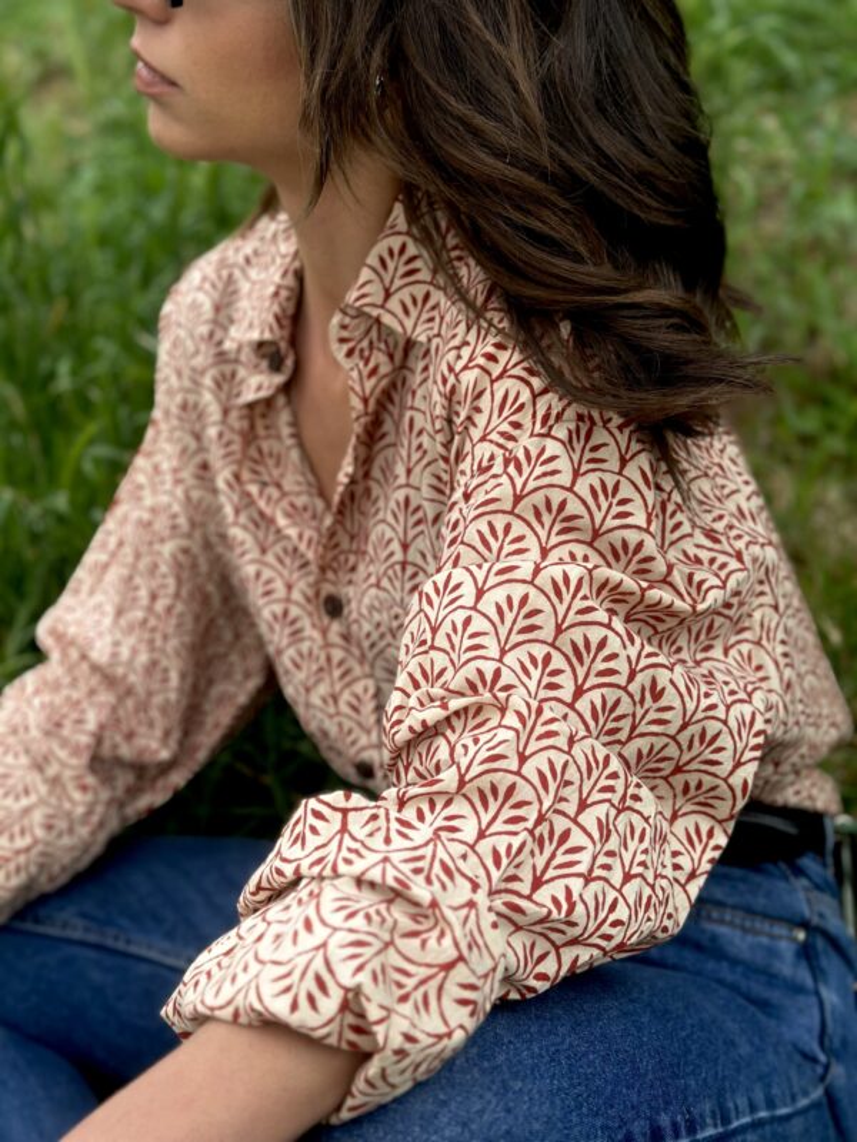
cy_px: 571
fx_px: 1584
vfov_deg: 39.7
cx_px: 428
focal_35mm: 48
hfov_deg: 30.3
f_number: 1.78
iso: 80
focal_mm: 6.86
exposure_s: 1/672
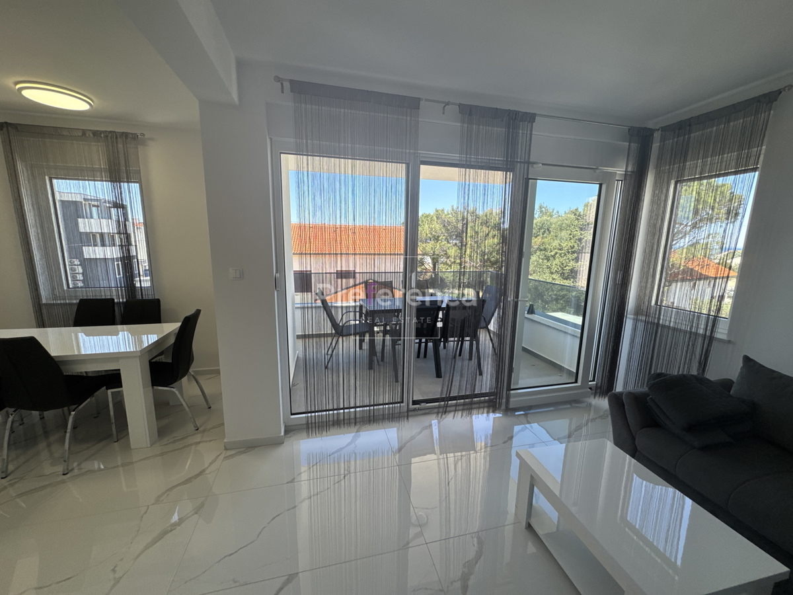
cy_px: 298
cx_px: 396
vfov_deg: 85.7
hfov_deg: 102.1
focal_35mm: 14
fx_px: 321
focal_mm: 2.22
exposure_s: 1/356
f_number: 2.2
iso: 40
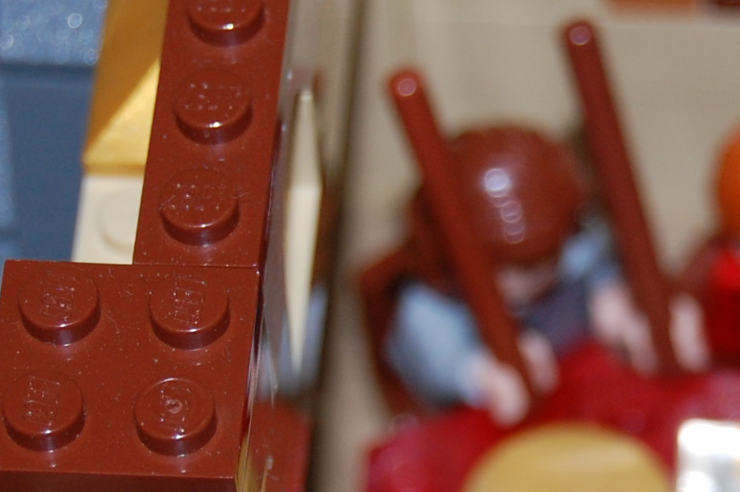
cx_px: 700
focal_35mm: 276
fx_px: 5663
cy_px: 333
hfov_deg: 7.5
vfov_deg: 5.0
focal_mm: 55
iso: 400
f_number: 5.6
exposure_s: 1/60
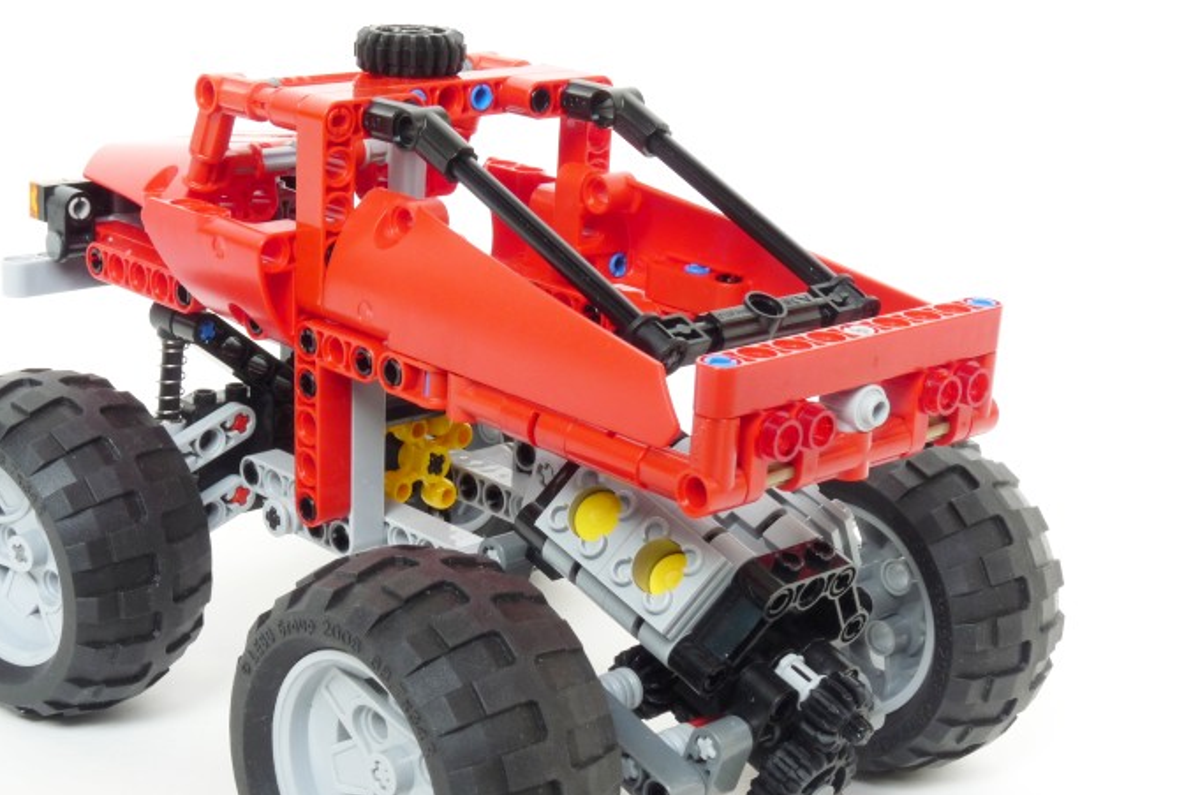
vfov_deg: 21.2
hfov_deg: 31.4
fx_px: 2118
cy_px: 495
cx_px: 500
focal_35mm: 64
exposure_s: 1/5
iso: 100
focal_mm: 9.2
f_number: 8
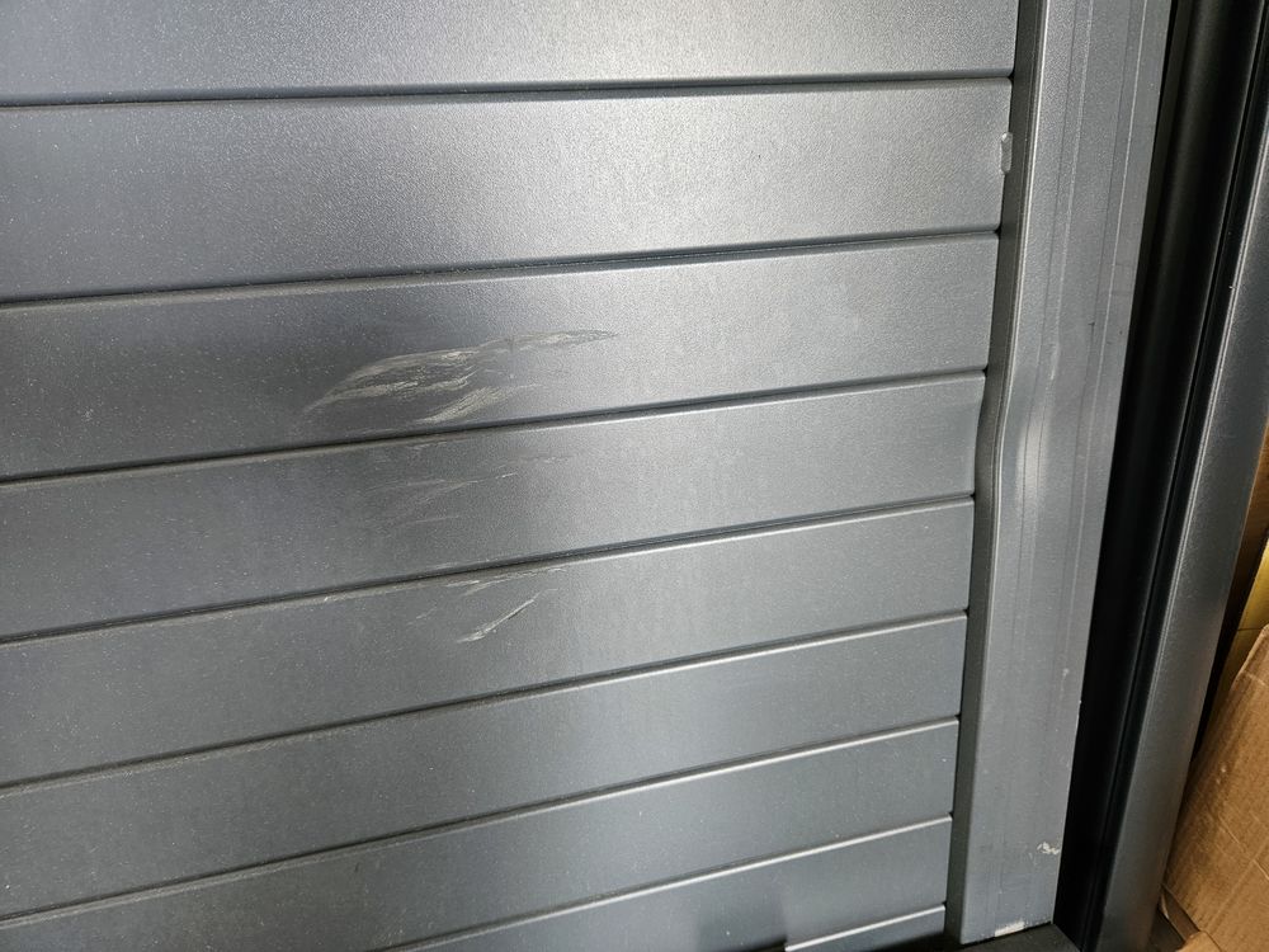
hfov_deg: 73.9
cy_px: 476
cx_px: 634
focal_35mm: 23
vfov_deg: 58.9
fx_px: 843
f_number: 1.8
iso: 320
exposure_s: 1/100
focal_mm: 5.4
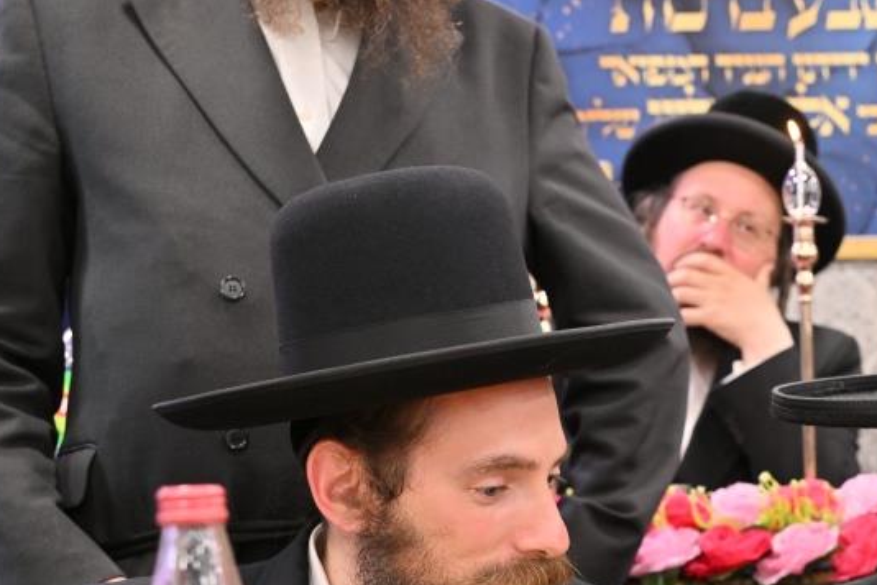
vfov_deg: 18.8
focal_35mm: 71
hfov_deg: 27.7
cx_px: 739
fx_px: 1730
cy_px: 558
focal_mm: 37
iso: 640
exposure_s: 1/160
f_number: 4
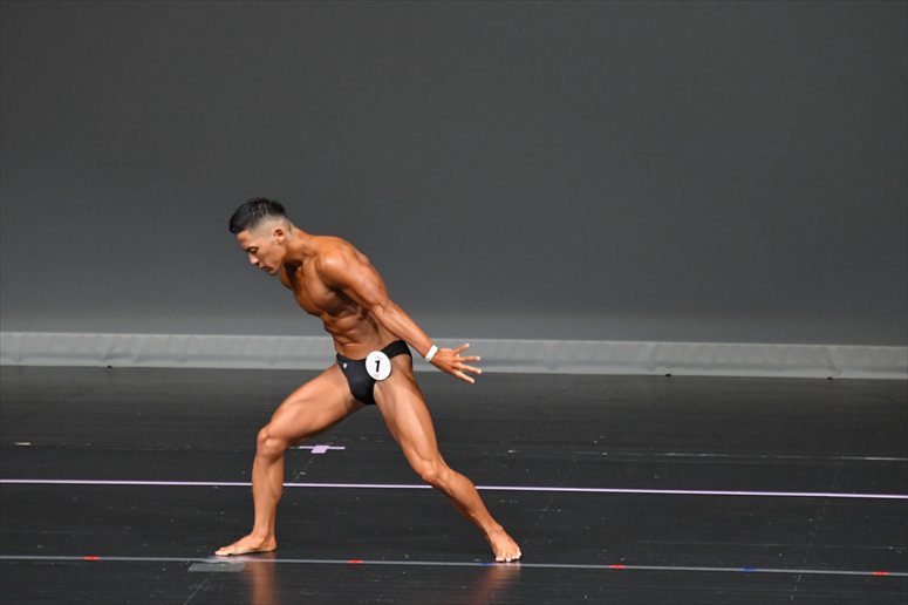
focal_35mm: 315
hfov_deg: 6.5
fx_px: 7941
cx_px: 454
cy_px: 302
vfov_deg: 4.4
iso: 4000
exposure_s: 1/400
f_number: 5.6
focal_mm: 210
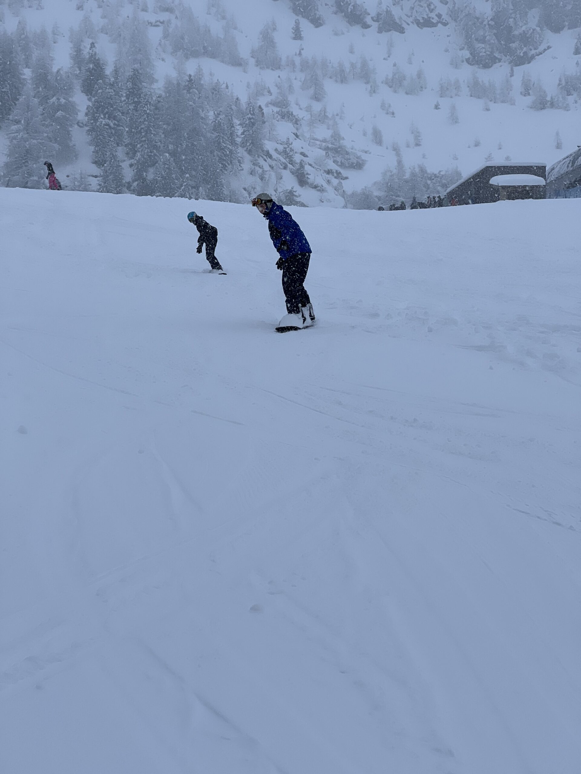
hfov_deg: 19.1
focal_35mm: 77
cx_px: 290
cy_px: 387
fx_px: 1723
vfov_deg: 25.3
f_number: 2.8
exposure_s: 1/419
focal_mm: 9
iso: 32
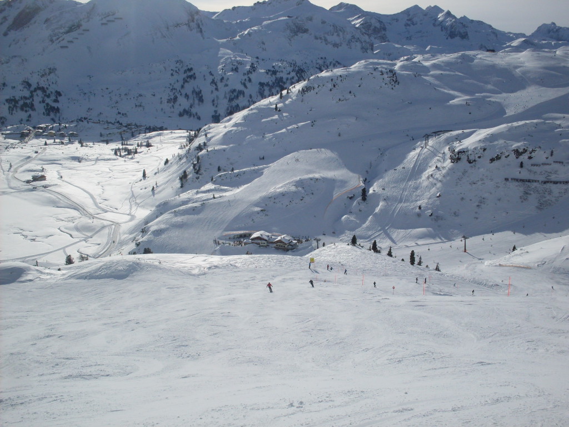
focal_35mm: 38
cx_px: 284
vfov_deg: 37.7
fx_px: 625
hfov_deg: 49.0
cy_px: 214
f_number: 8.4
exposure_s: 1/750
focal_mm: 6.3
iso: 80
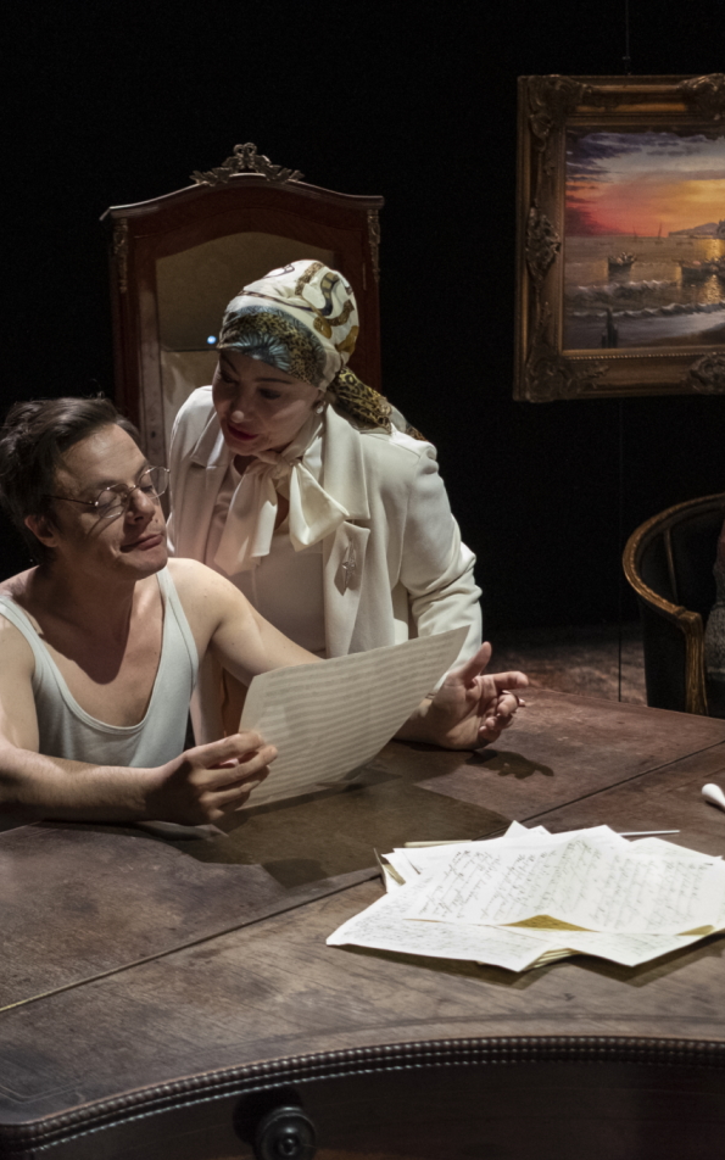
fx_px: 1707
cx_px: 291
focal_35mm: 54
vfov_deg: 37.5
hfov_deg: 23.9
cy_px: 579
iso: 3200
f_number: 2
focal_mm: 23
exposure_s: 1/250
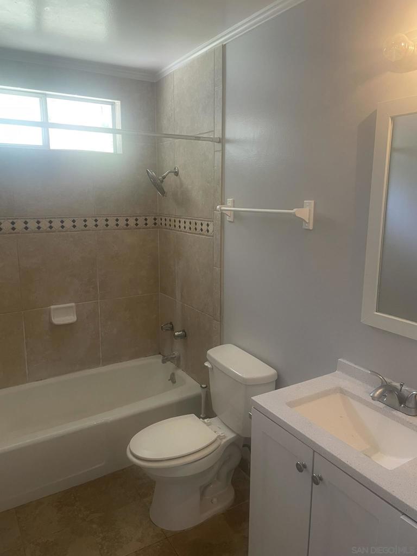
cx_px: 208
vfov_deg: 67.3
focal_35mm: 26
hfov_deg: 53.1
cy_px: 278
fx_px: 418
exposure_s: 1/60
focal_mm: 4.2
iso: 125
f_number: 1.6
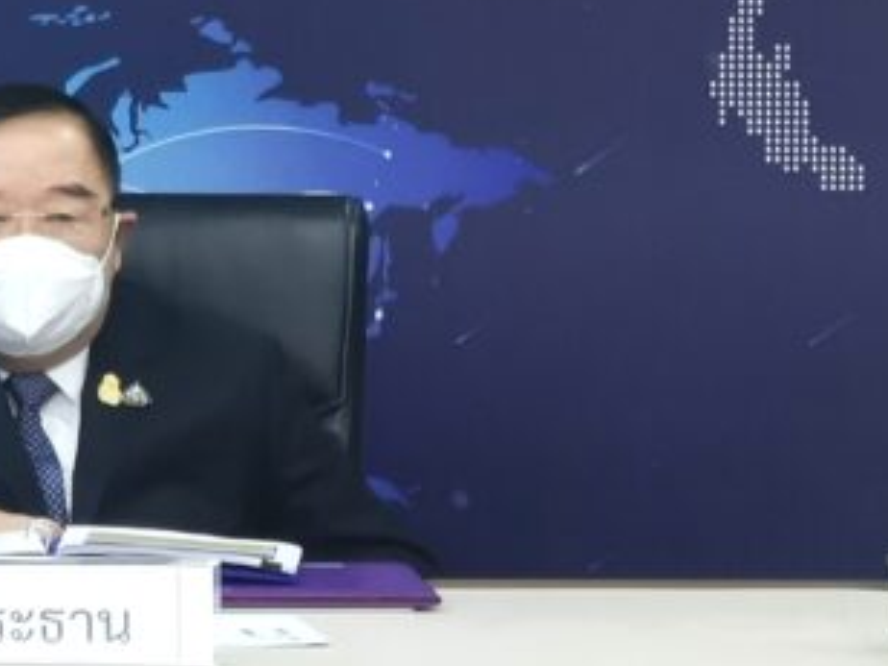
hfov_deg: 4.4
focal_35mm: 445
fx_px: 11416
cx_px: -6
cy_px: 170
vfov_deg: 3.3
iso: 320
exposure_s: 1/30
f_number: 3.4
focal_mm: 14.46
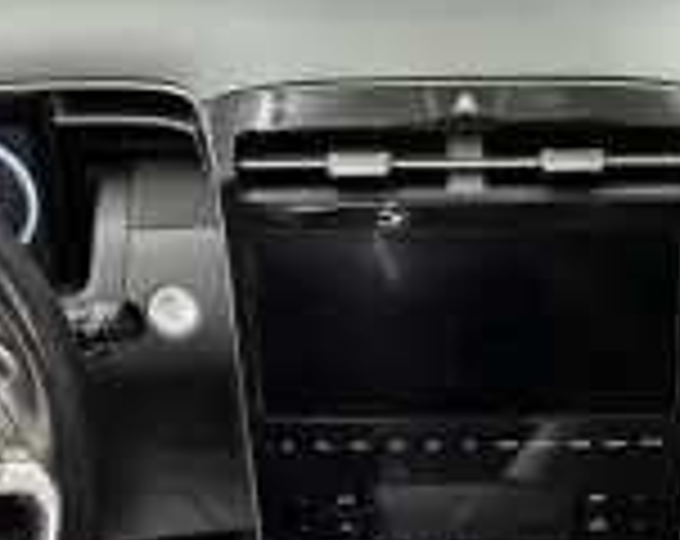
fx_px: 1124
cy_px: 562
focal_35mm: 56
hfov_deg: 33.1
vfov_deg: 25.5
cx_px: 500
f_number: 1.78
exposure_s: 1/50
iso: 800
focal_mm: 6.76
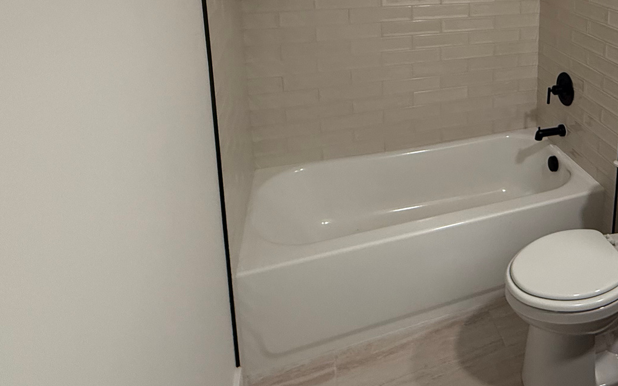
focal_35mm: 29
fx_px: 488
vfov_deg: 38.9
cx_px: 531
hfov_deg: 57.5
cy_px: 12
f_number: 2.2
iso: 250
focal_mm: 2.22
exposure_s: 1/120
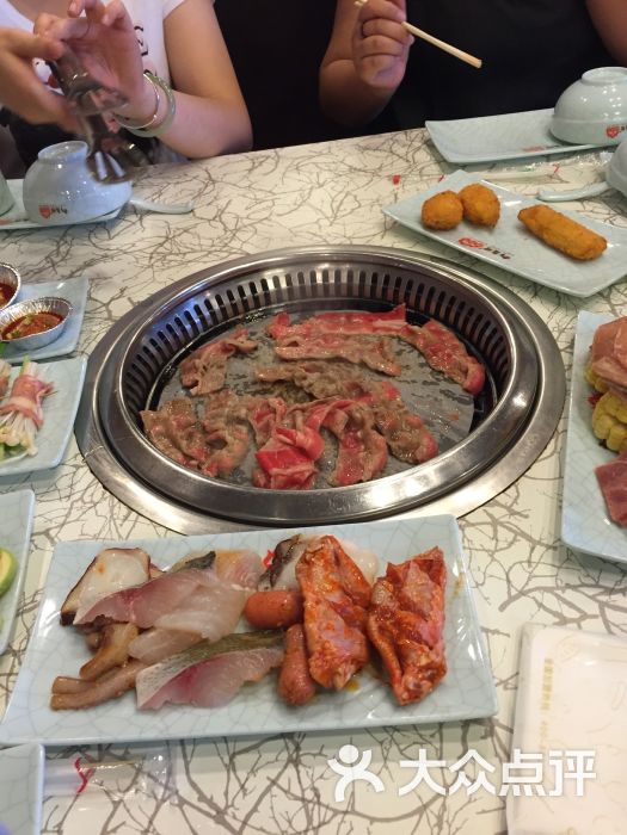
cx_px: 314
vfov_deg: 61.7
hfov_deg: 48.2
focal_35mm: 29
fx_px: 700
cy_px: 418
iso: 160
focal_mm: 4.15
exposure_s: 1/33
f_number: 2.2
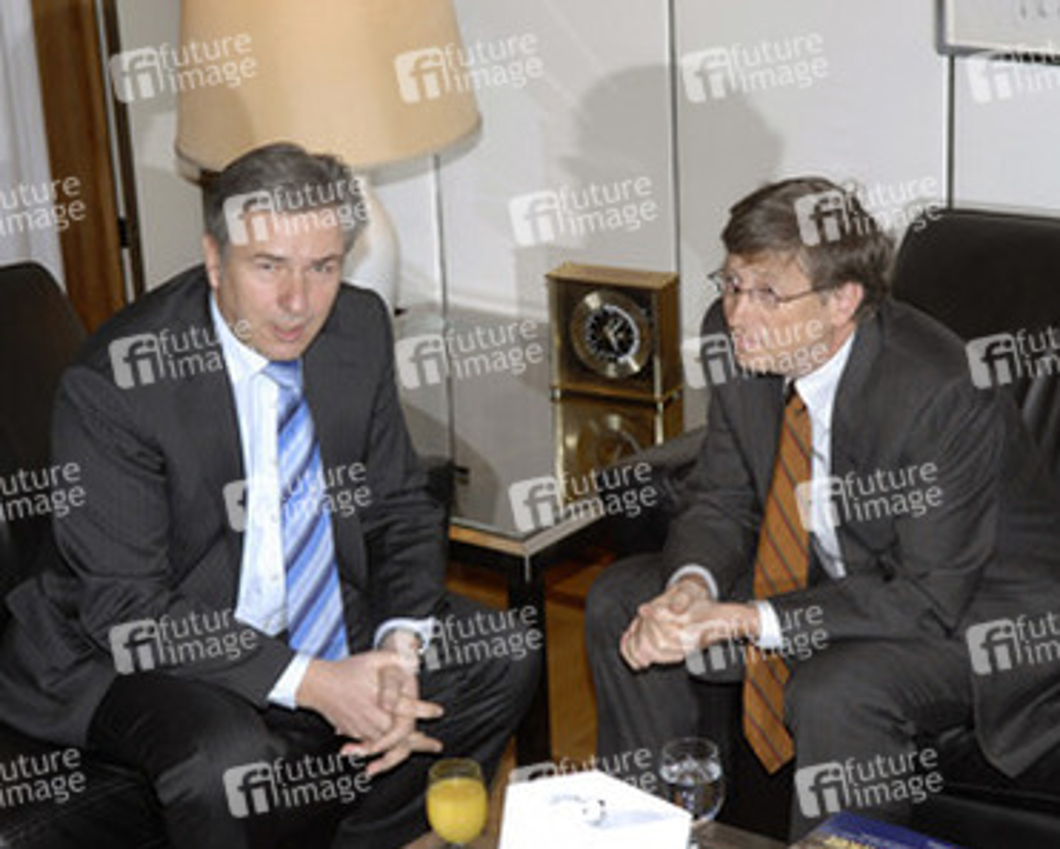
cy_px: 426
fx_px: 2936
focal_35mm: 94
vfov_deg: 16.4
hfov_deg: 20.5
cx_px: 503
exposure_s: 1/125
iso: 500
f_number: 5.6
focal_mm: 55
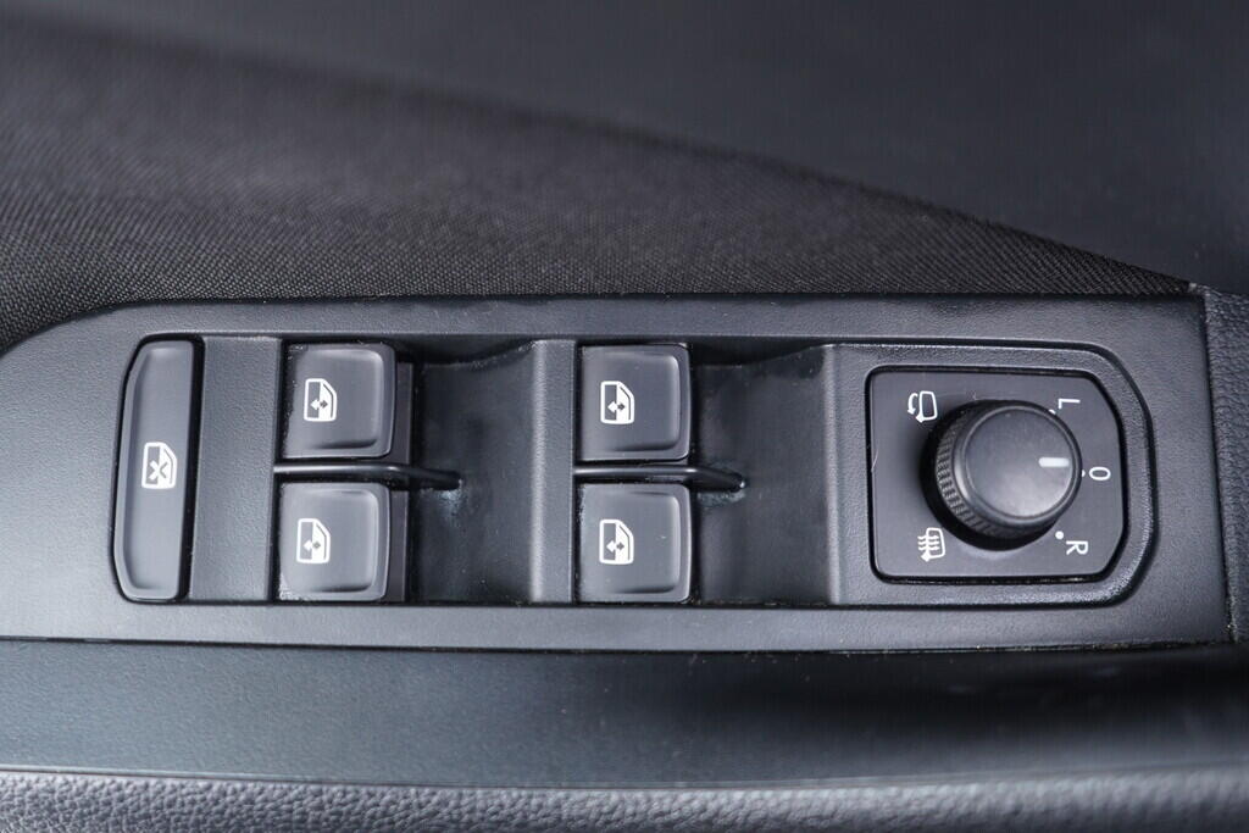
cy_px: 416
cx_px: 624
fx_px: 1249
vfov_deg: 36.9
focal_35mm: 36
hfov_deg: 53.1
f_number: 2.8
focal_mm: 24
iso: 500
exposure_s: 1/40
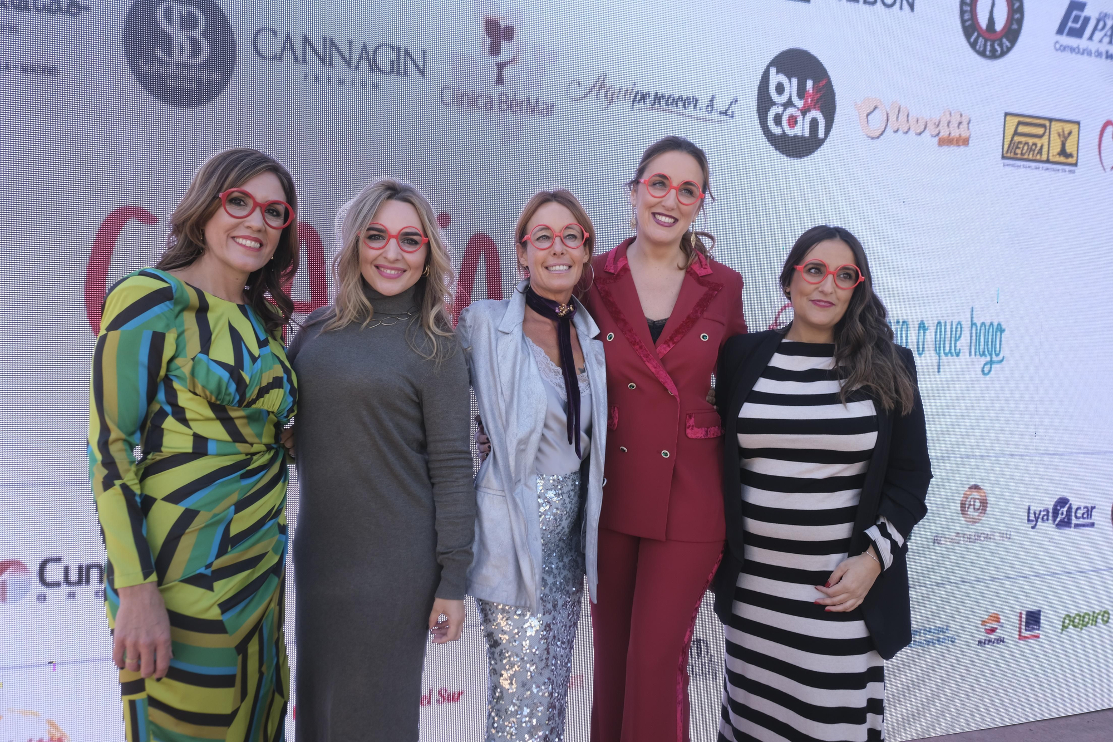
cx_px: 556
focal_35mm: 24
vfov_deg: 53.1
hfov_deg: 73.7
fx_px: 742
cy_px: 371
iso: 320
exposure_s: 1/100
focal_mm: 16
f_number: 7.1
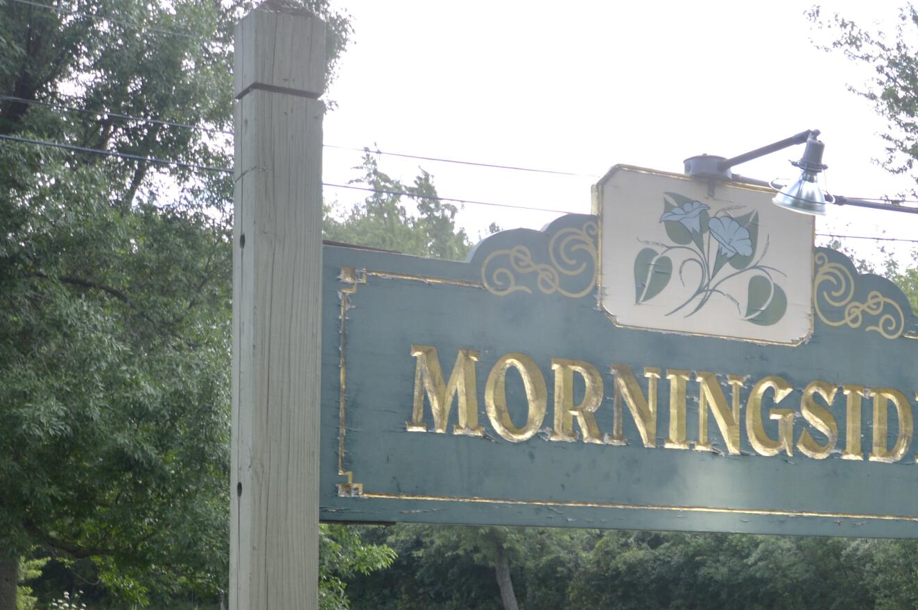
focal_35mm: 68
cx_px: 758
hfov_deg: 28.9
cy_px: 570
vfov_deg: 19.5
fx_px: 1732
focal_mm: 20
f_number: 5.6
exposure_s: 1/125
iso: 110
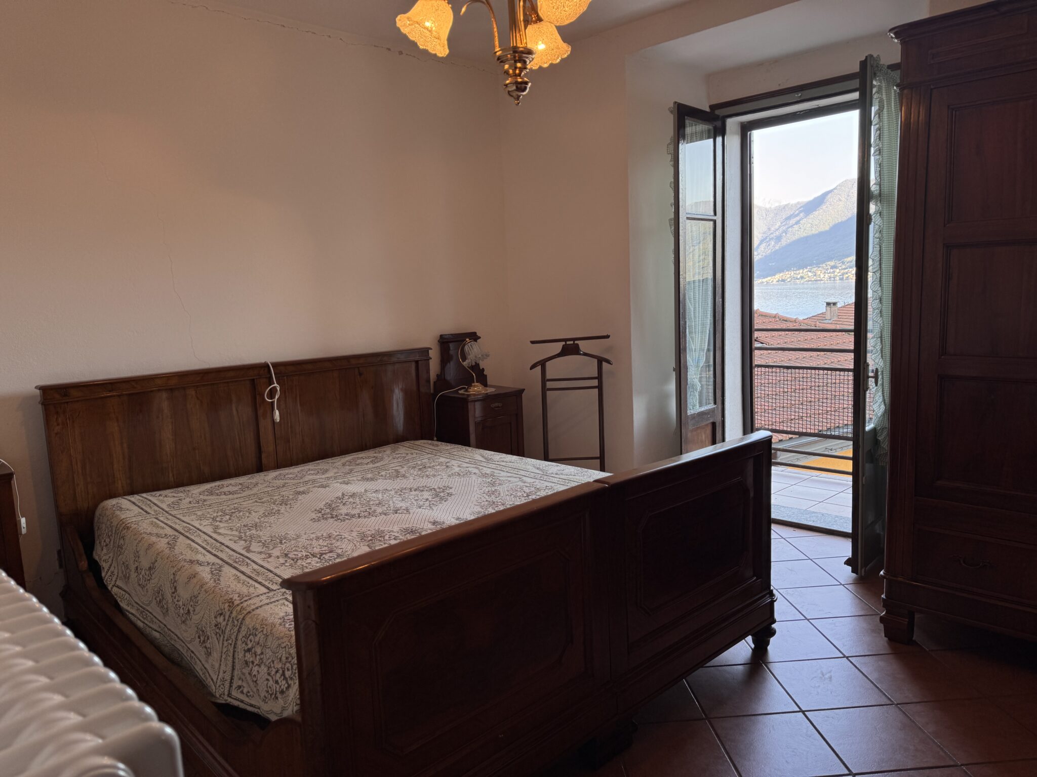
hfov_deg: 71.6
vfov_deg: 56.8
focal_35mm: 24
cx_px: 518
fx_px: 719
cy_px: 388
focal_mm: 6.76
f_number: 1.78
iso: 50
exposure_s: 1/121
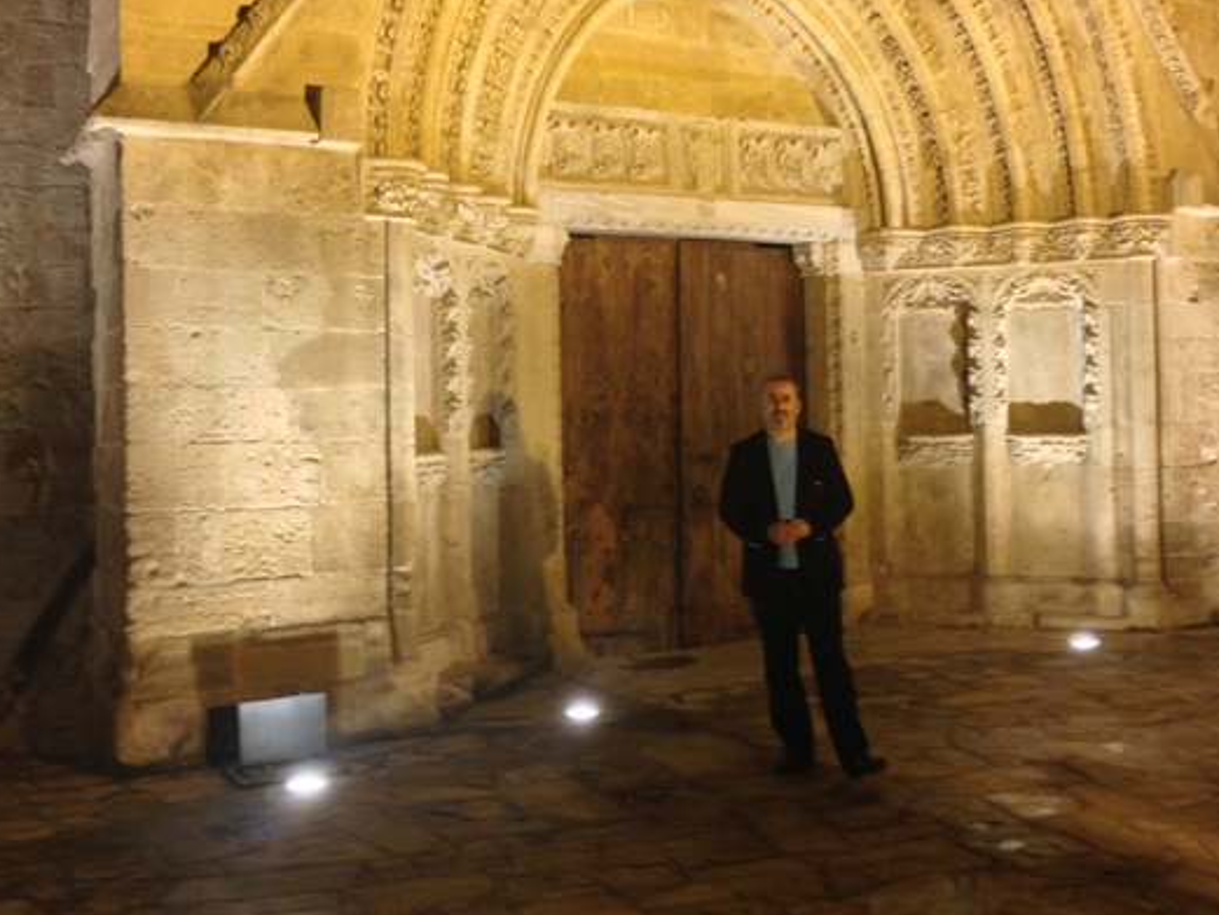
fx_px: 1515
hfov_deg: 43.8
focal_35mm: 43
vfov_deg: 33.6
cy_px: 391
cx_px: 674
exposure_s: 1/20
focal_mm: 4.28
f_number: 2.4
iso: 80
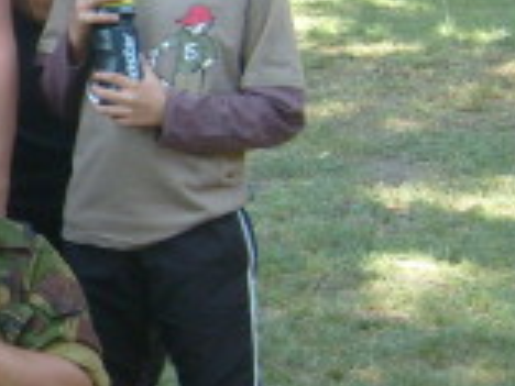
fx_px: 2038
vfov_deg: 10.8
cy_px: 140
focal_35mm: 137
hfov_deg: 13.3
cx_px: -340
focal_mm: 5.8
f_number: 2.8
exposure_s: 1/180
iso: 80
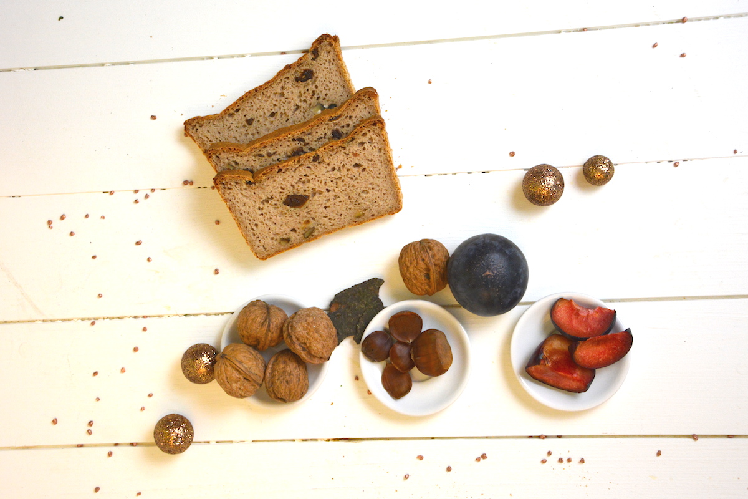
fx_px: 1247
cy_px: 250
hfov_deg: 33.4
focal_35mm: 60
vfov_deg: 22.6
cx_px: 374
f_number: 4.5
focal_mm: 40
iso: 800
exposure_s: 1/50
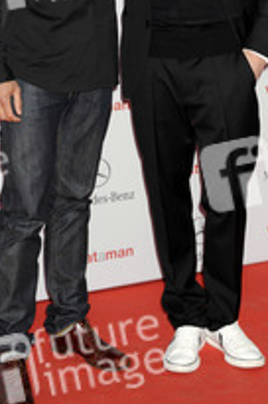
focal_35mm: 121
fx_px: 1356
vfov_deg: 16.8
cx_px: 122
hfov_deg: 11.3
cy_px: 67
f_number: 5.6
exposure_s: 1/200
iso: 640
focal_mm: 62
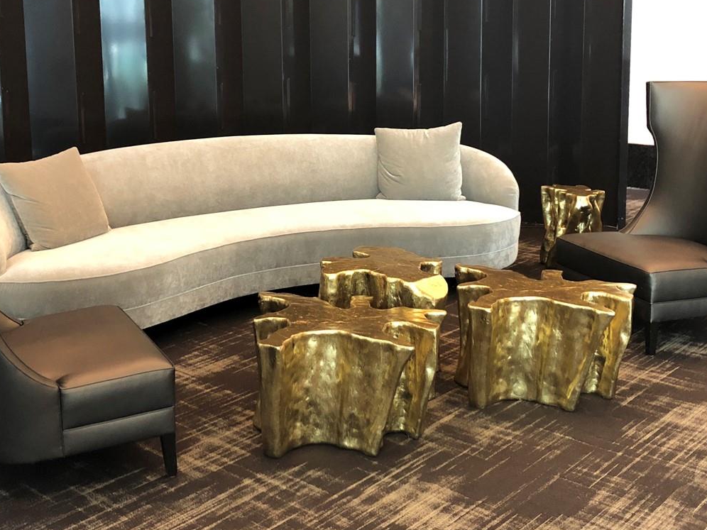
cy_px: 166
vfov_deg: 31.9
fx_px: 919
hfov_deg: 42.0
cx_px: 308
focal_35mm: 45
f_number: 1.8
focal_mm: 3.99
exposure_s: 1/11
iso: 100
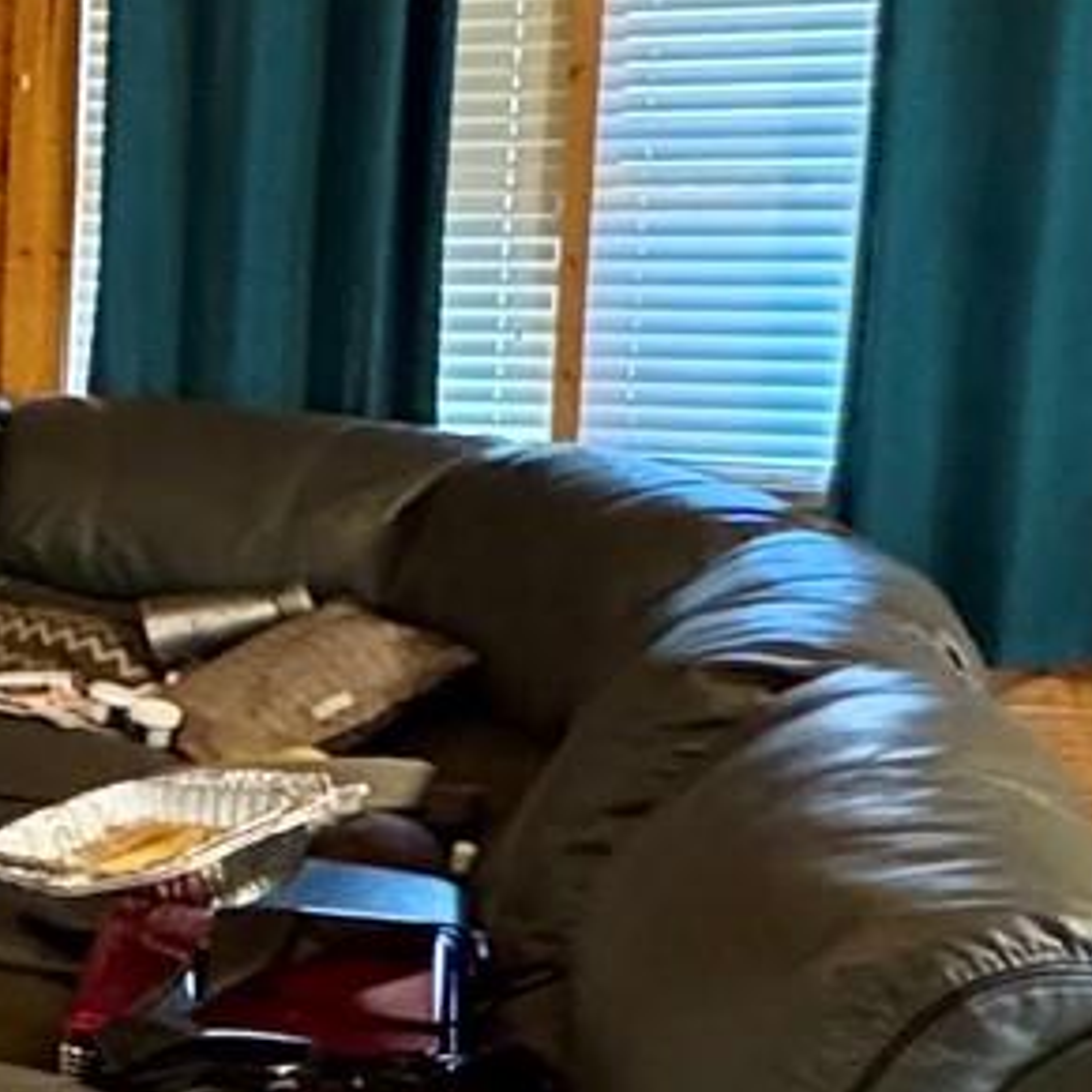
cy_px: 465
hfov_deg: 18.7
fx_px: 2427
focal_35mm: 68
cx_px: -949
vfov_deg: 25.3
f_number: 2.2
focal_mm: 2.22
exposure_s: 1/60
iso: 1000
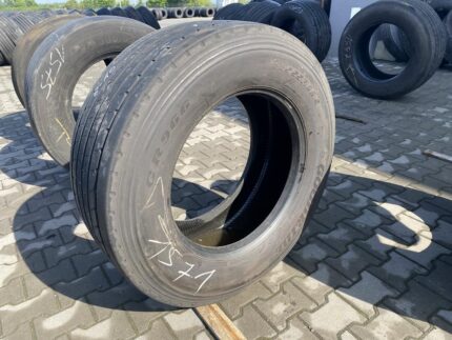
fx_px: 340
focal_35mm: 26
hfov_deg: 67.3
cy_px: 170
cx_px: 226
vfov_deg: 53.1
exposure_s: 1/666
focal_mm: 4.25
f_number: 1.8
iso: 32
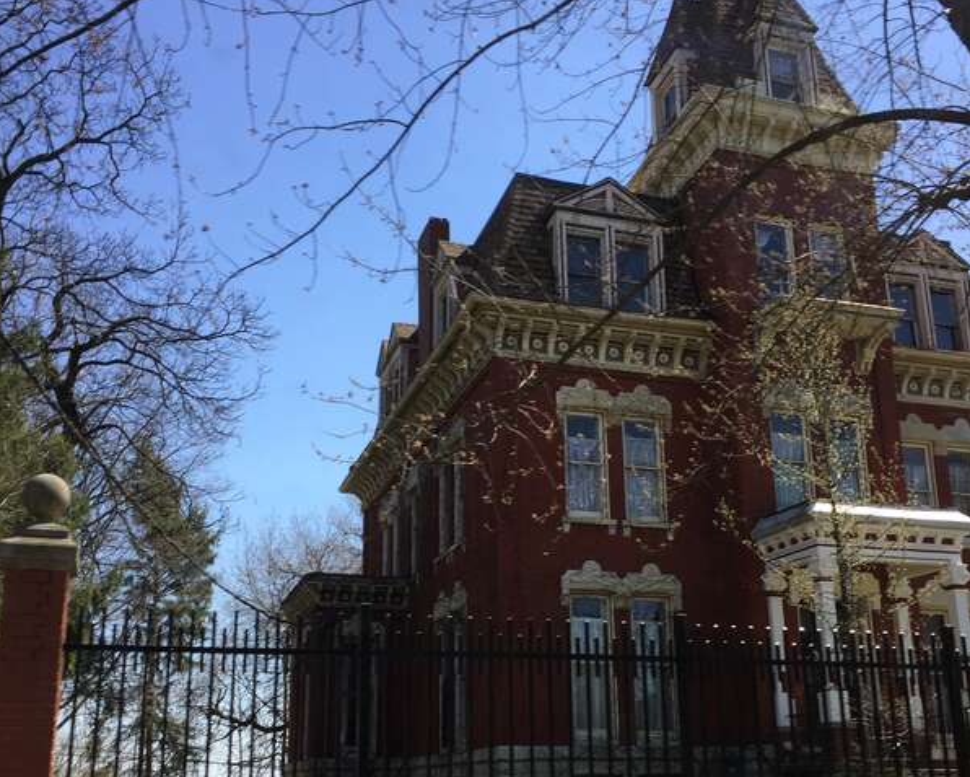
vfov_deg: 38.9
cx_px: 485
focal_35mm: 38
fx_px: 1091
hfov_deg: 47.9
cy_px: 492
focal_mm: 4.15
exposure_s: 1/168
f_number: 2.2
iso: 32
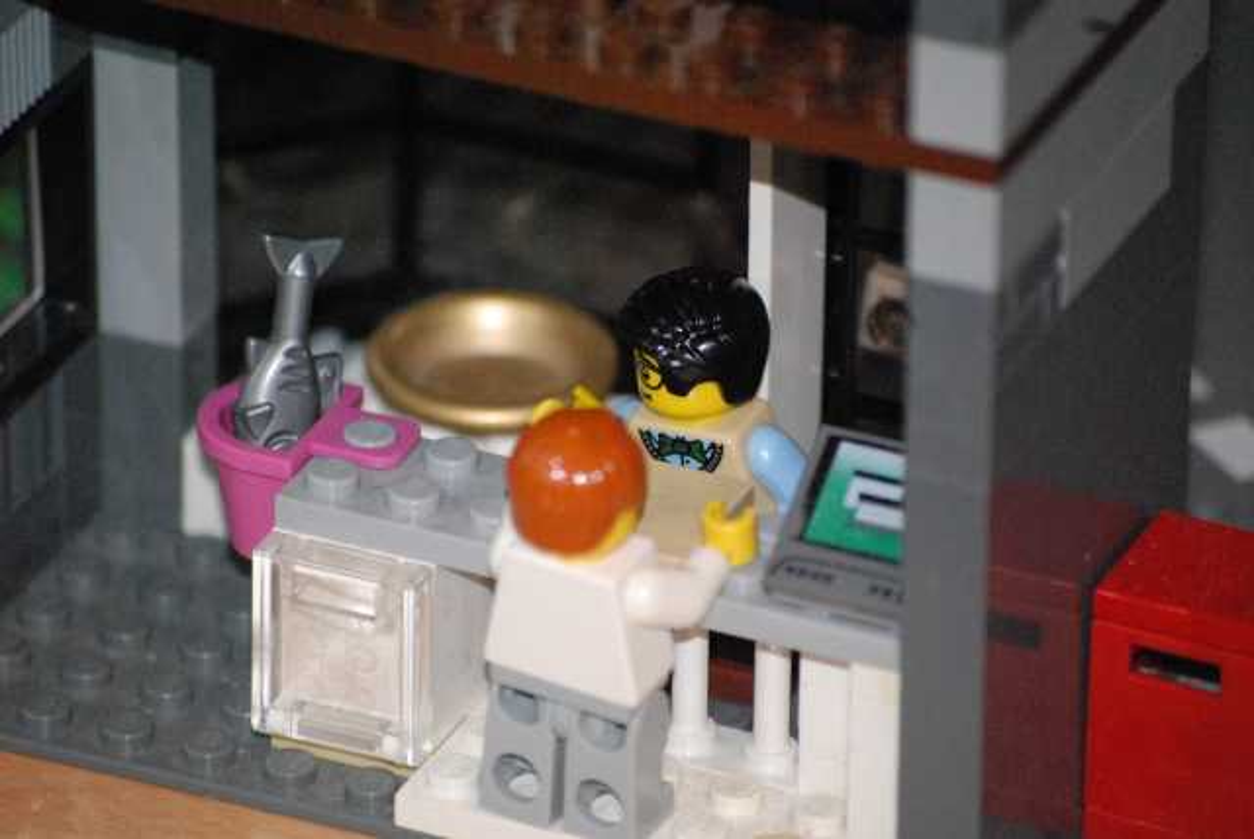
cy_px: 420
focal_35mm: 300
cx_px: 627
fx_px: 10459
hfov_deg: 6.9
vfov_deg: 4.6
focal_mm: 200
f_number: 7.1
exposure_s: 1/60
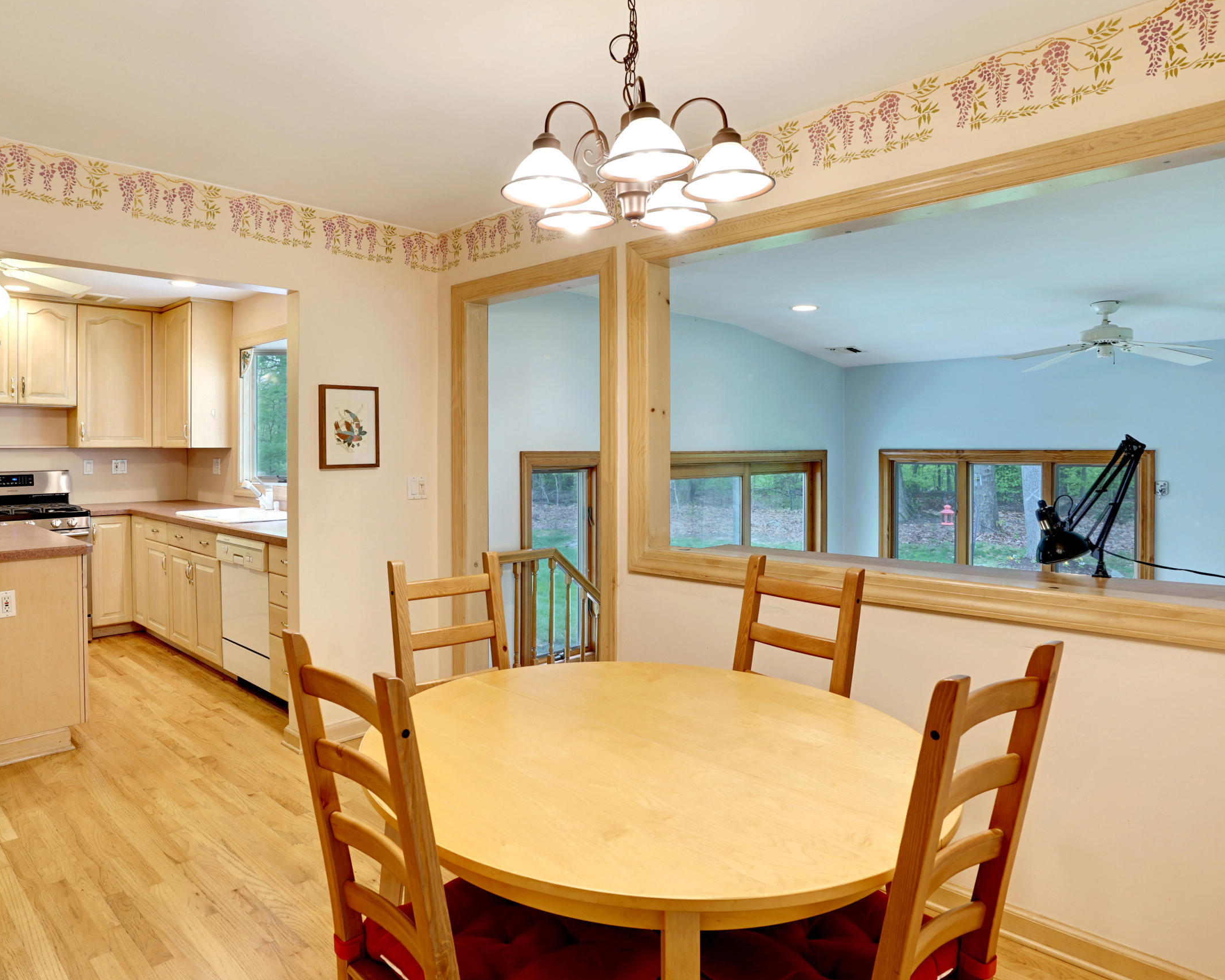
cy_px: 454
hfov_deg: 77.0
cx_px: 511
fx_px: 761
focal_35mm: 21
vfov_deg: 65.4
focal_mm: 16
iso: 200
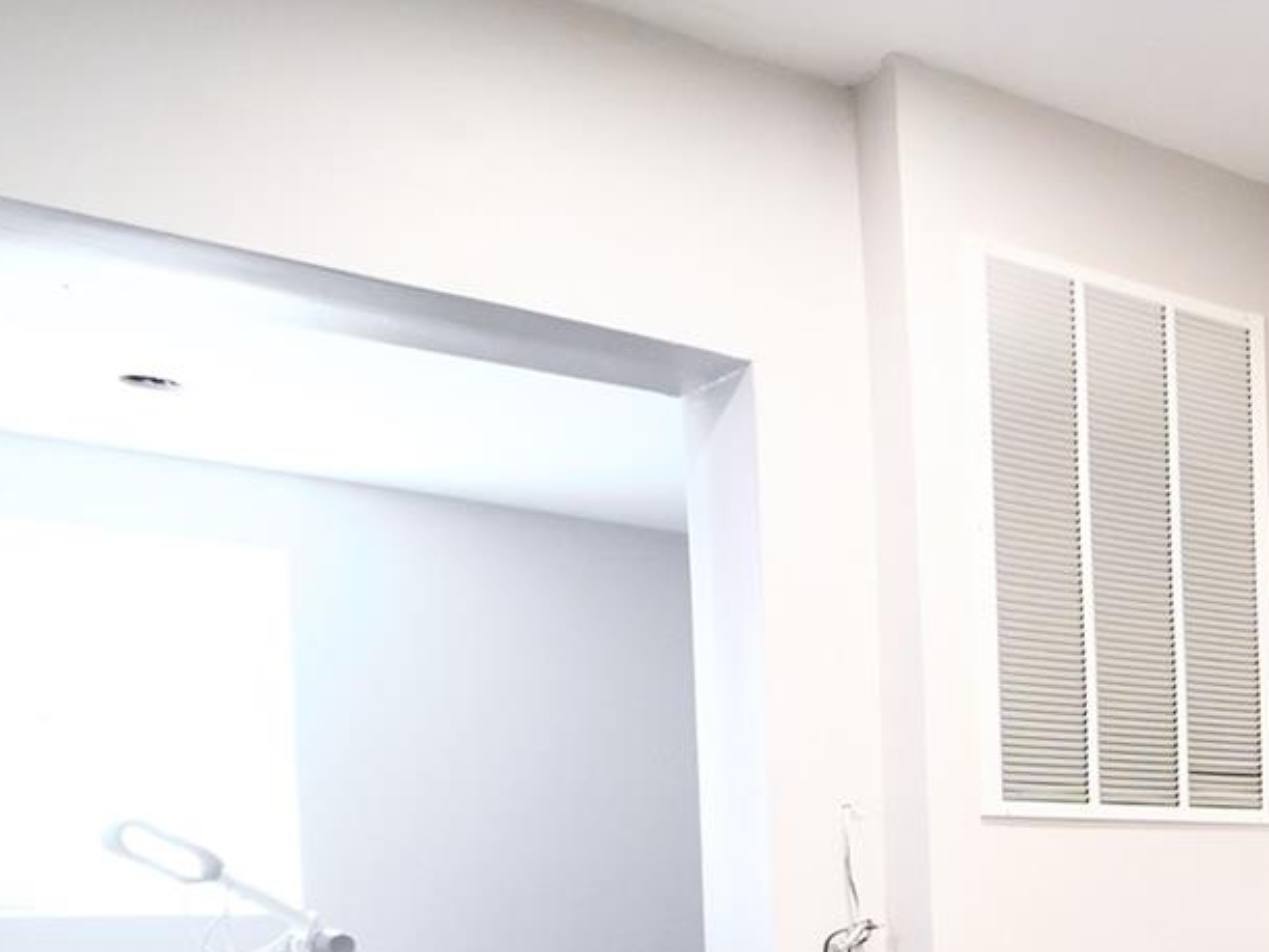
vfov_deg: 29.9
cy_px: 967
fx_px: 1650
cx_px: 1628
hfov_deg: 32.3
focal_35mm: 45
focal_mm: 14
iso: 2000
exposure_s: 1/160
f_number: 2.8
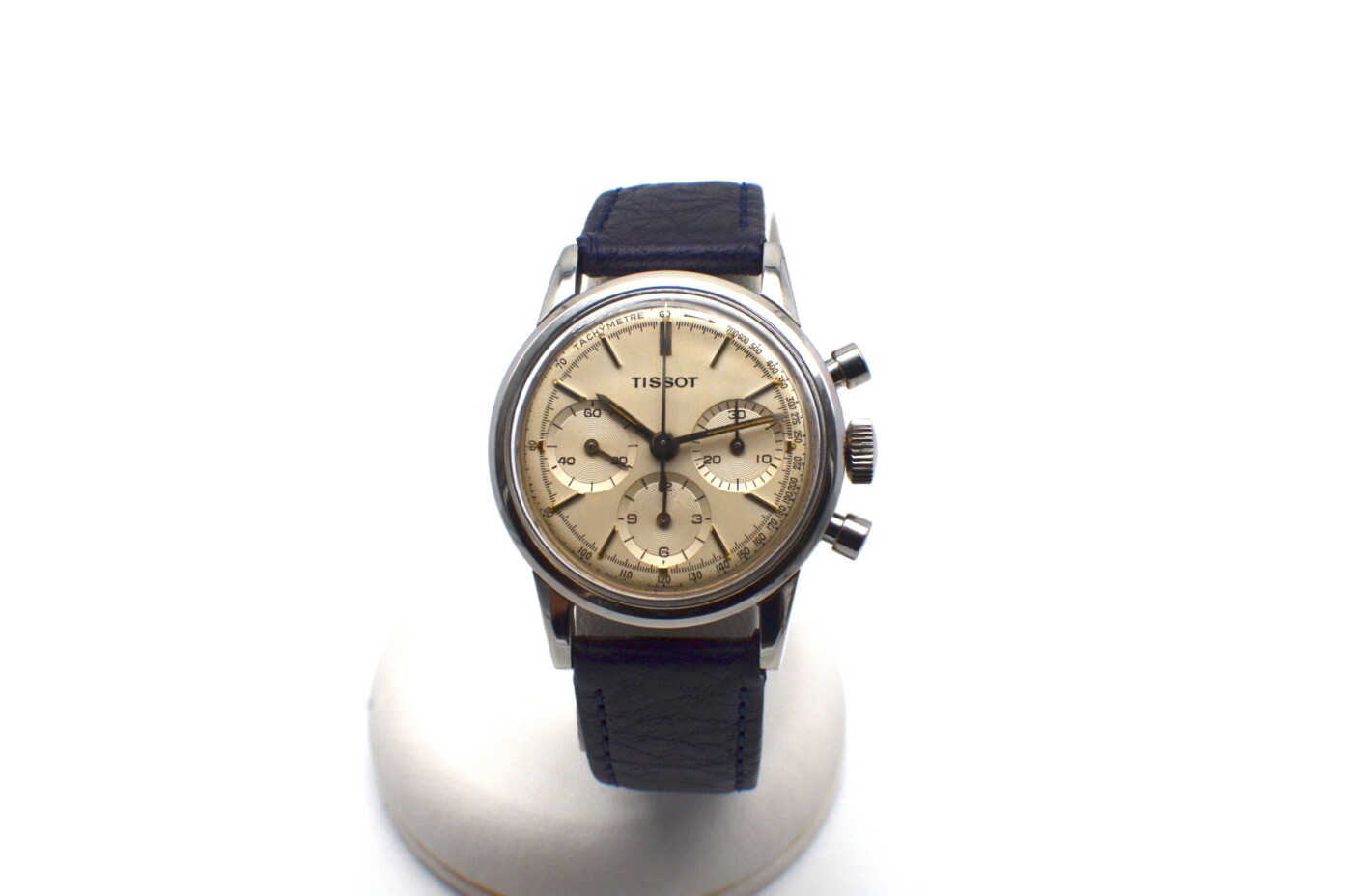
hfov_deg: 37.9
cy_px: 448
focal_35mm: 52
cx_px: 676
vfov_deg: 25.7
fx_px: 1968
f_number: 10
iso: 400
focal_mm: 35
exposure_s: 1/200
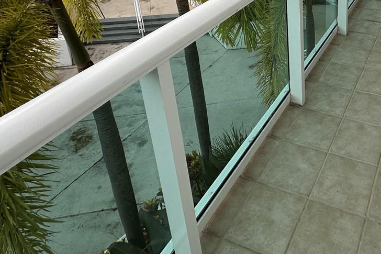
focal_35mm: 32
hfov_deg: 52.4
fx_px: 339
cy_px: -28
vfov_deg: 35.0
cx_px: 336
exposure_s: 1/135
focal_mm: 2.22
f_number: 2.2
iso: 40
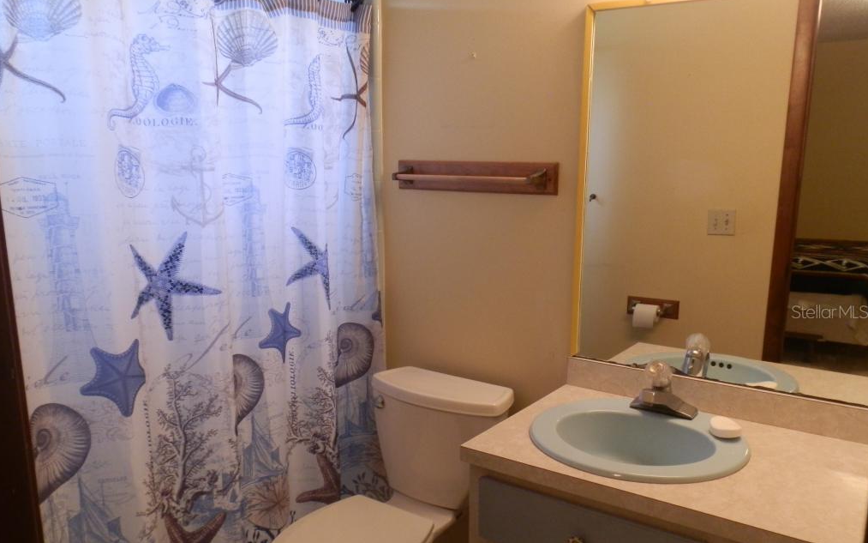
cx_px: 434
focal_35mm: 30
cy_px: 311
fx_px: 710
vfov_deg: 41.7
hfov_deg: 62.9
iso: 200
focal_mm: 5
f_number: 3.1
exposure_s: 1/20
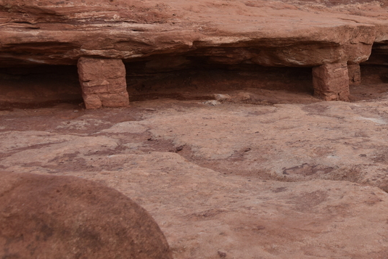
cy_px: -12
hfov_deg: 27.7
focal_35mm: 67
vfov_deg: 19.6
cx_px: 419
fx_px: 722
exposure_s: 1/250
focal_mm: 28
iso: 100
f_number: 8
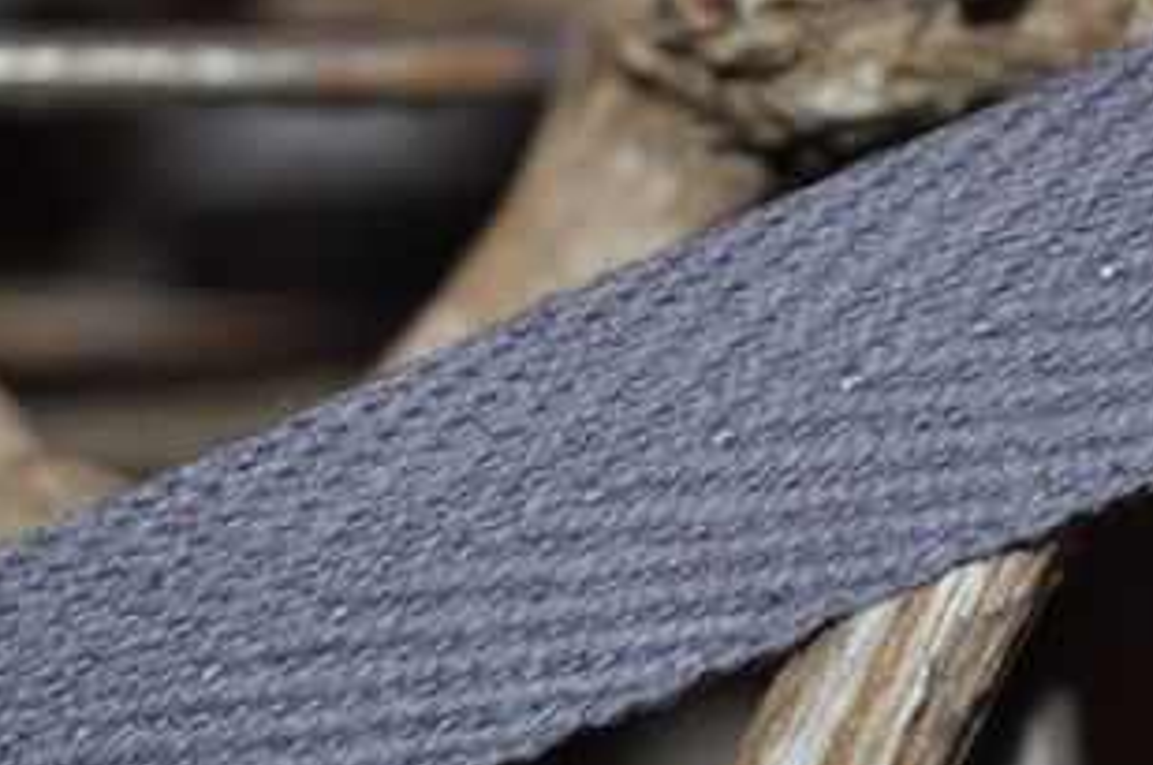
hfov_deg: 9.7
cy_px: 442
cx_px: 795
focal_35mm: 213
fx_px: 6821
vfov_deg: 6.4
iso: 200
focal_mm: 55
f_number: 5.6
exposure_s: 1/60
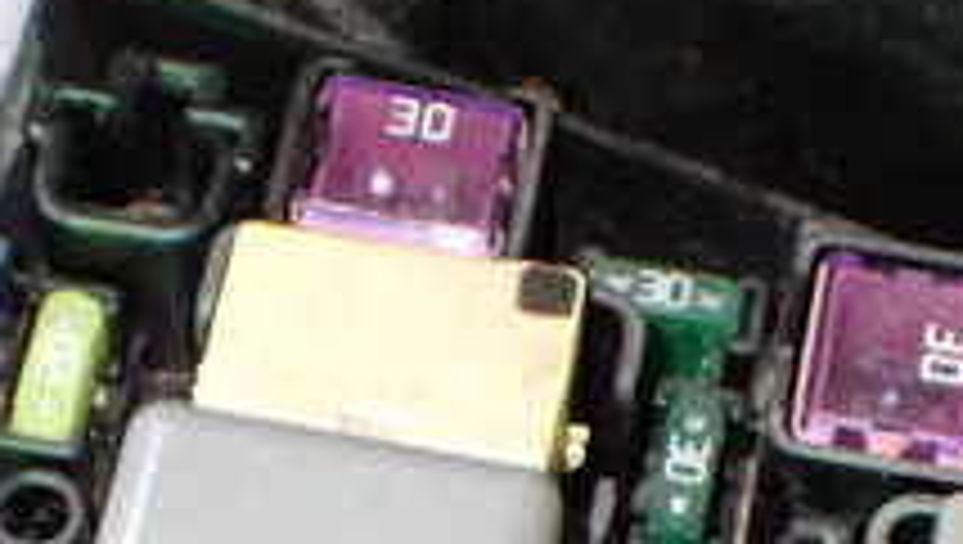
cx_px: 432
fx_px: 3196
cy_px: 764
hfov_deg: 17.1
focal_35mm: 125
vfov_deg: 9.5
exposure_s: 1/40
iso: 1250
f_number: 2.8
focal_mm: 7.31
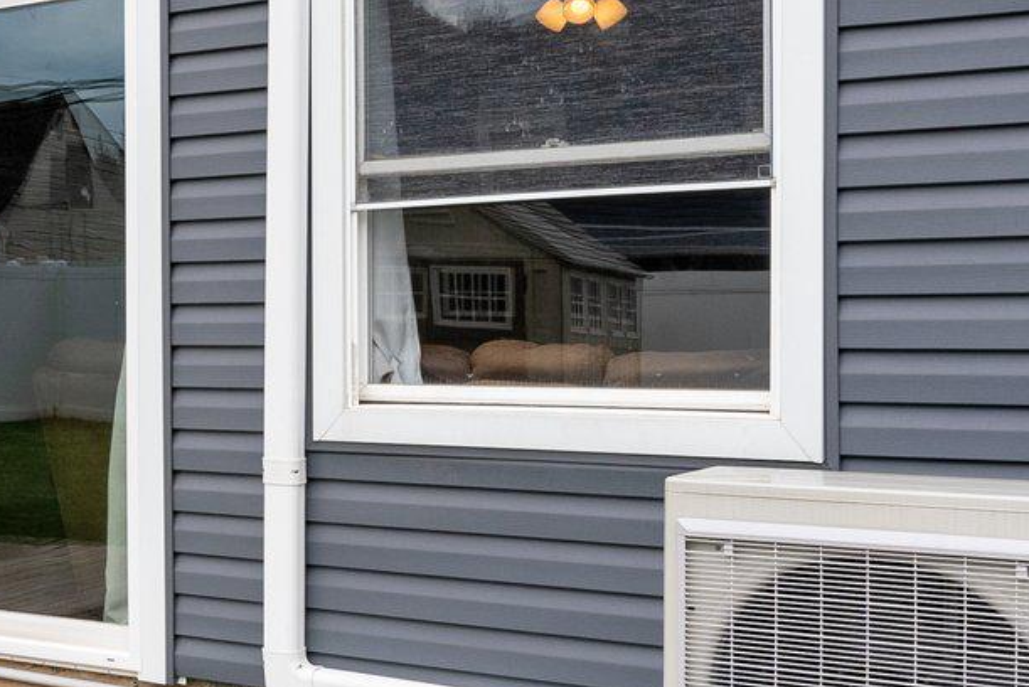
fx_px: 1630
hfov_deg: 31.8
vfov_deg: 23.8
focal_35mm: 57
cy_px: 368
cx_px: -49
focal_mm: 17
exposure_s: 1/200
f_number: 11
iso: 800
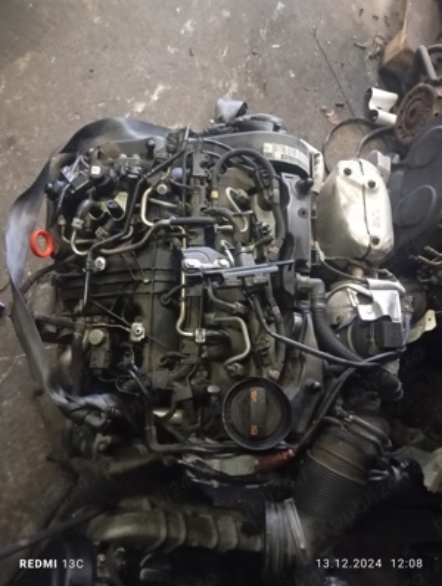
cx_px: 221
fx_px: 475
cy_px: 293
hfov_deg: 49.9
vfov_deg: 63.4
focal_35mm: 28
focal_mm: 4.27
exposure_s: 1/16.7
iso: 7006
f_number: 1.8
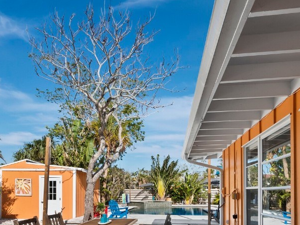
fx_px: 208
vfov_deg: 51.8
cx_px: 151
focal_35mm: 24
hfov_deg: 71.6
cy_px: 192
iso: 400
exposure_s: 1/60
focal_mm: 7
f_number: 11
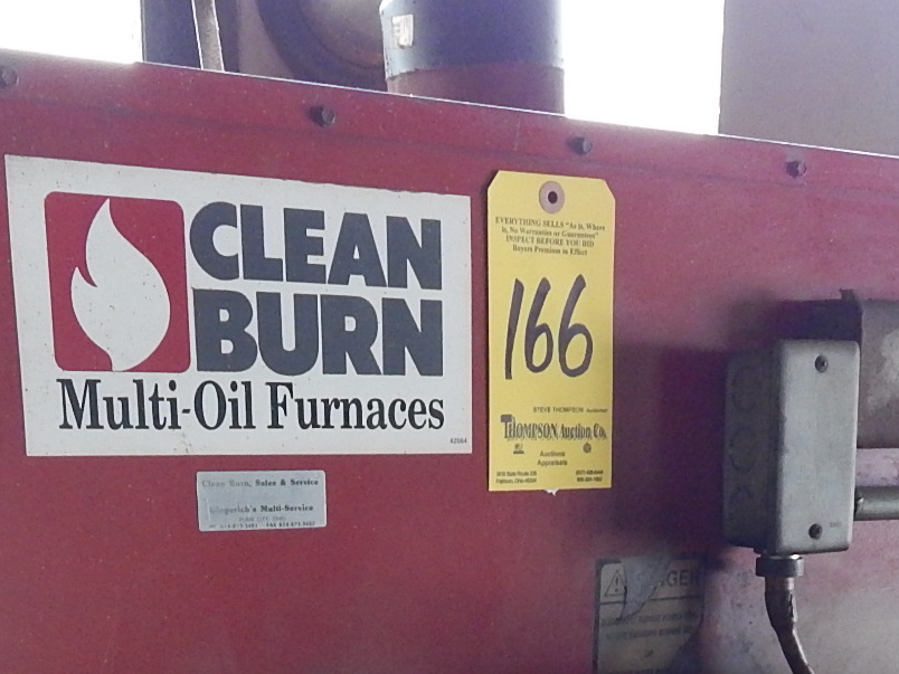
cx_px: 491
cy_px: 943
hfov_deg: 29.8
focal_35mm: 65
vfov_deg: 20.1
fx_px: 1688
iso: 400
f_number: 3
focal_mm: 4
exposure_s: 1/20
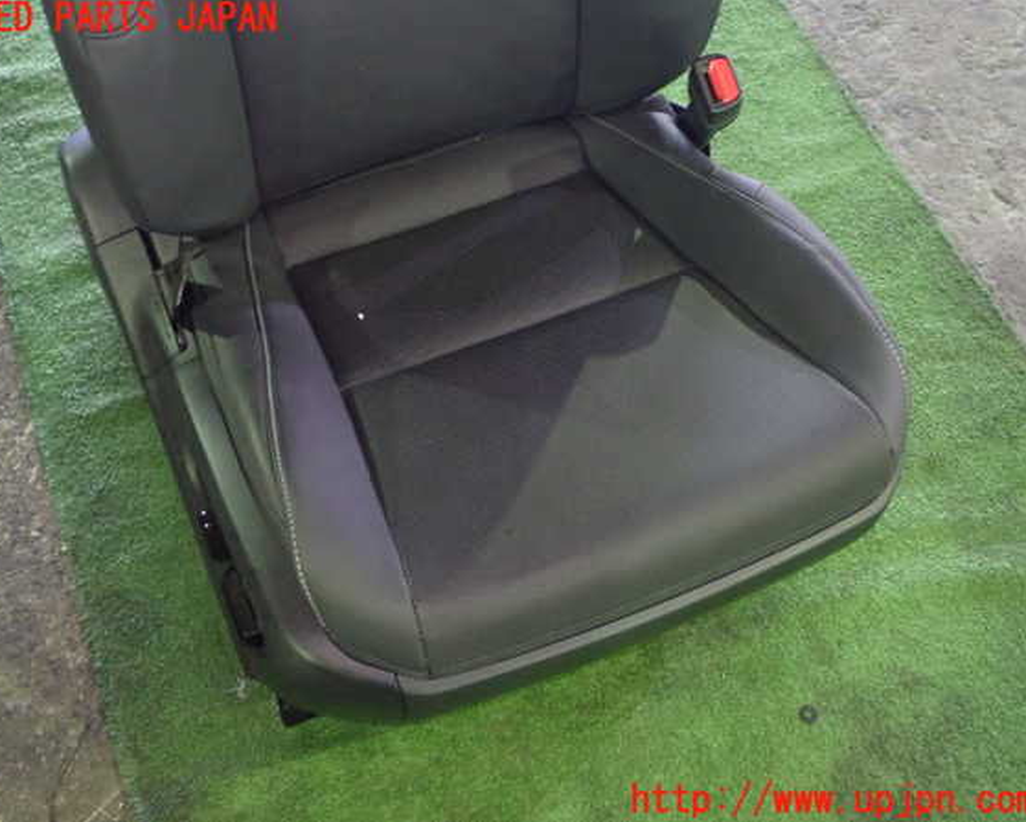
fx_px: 1306
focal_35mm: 43
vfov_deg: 34.9
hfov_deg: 42.9
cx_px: 495
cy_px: 410
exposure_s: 1/10
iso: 1000
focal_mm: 7.31
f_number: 2.8
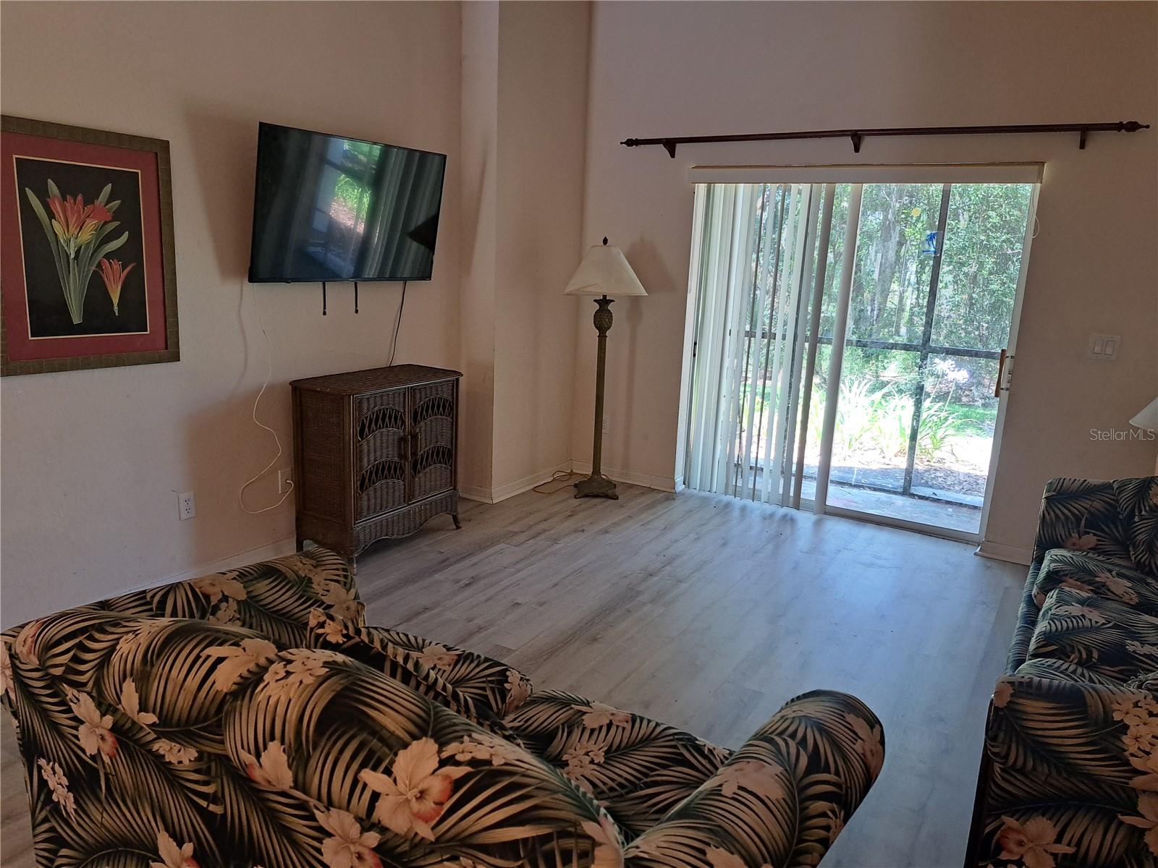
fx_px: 803
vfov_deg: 56.8
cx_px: 579
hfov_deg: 71.6
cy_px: 434
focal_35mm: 24
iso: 200
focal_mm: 5.23
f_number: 1.8
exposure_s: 1/60
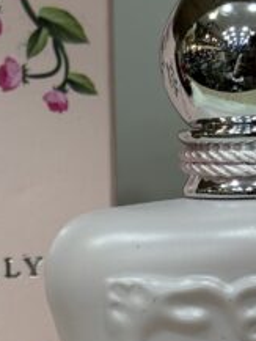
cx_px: 61
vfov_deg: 11.1
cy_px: 339
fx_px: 1744
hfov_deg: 8.4
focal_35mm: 177
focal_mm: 6.76
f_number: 1.78
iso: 50
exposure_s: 1/100
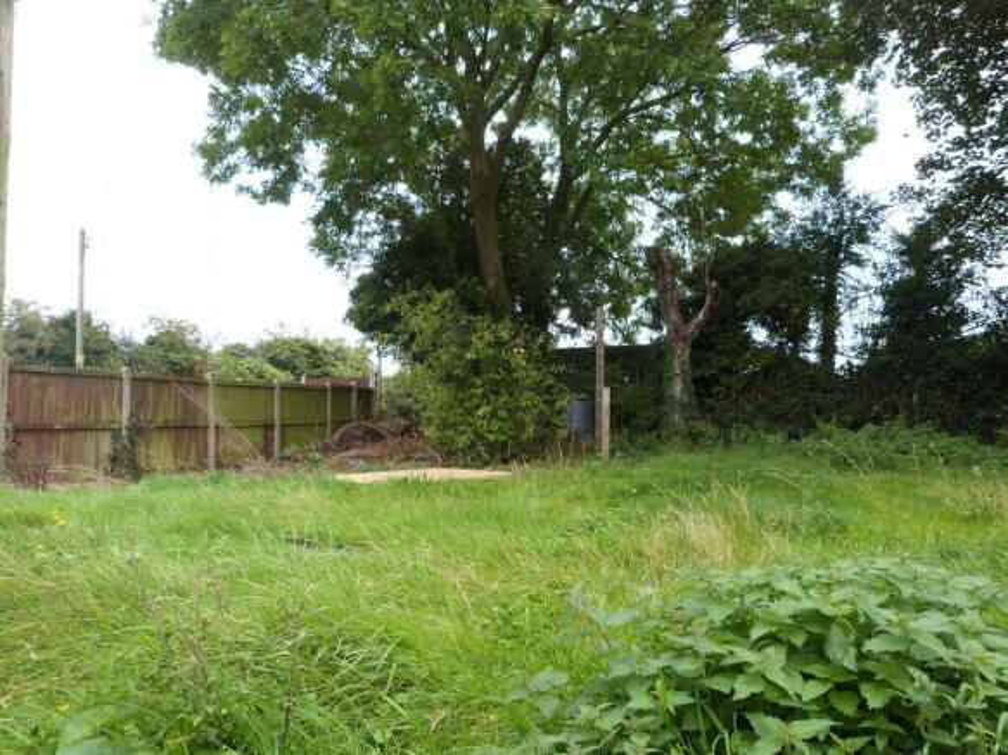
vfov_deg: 54.9
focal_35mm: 25
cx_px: 504
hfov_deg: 69.4
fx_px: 728
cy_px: 378
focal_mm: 4.5
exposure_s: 1/125
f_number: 3.6
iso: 100
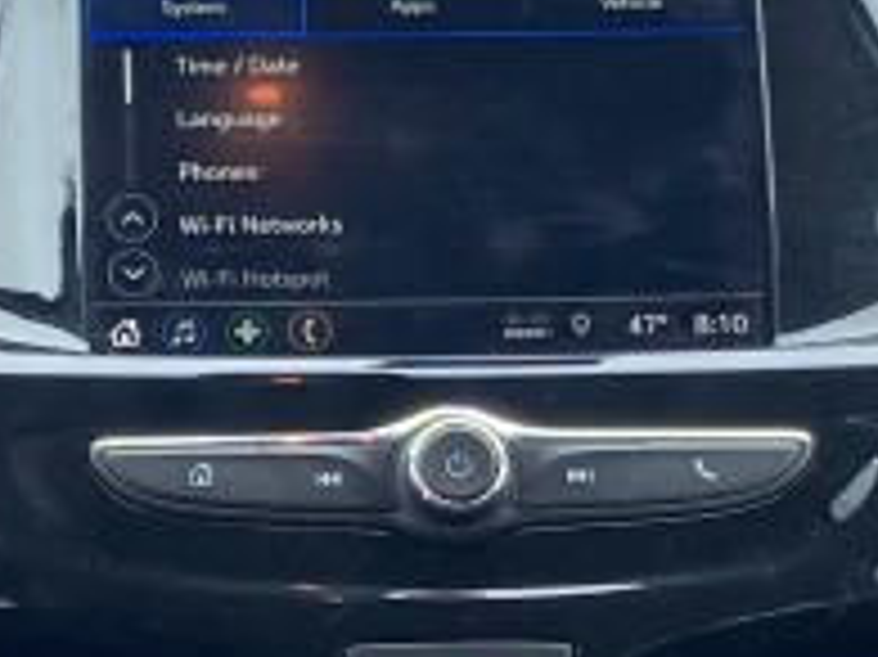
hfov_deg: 13.4
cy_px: 644
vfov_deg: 10.0
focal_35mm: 147
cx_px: 234
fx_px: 3726
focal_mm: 3.99
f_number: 1.8
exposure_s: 1/121
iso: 32
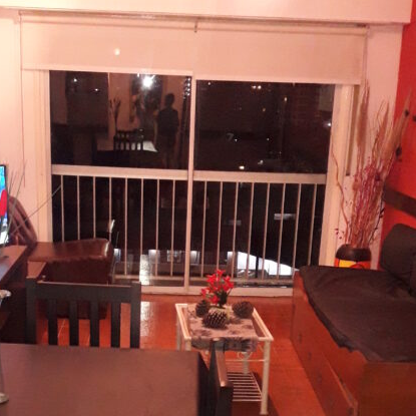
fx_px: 829
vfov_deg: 27.4
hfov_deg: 28.1
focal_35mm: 61
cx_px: 193
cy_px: 352
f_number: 1.9
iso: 500
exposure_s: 1/25
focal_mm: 3.7
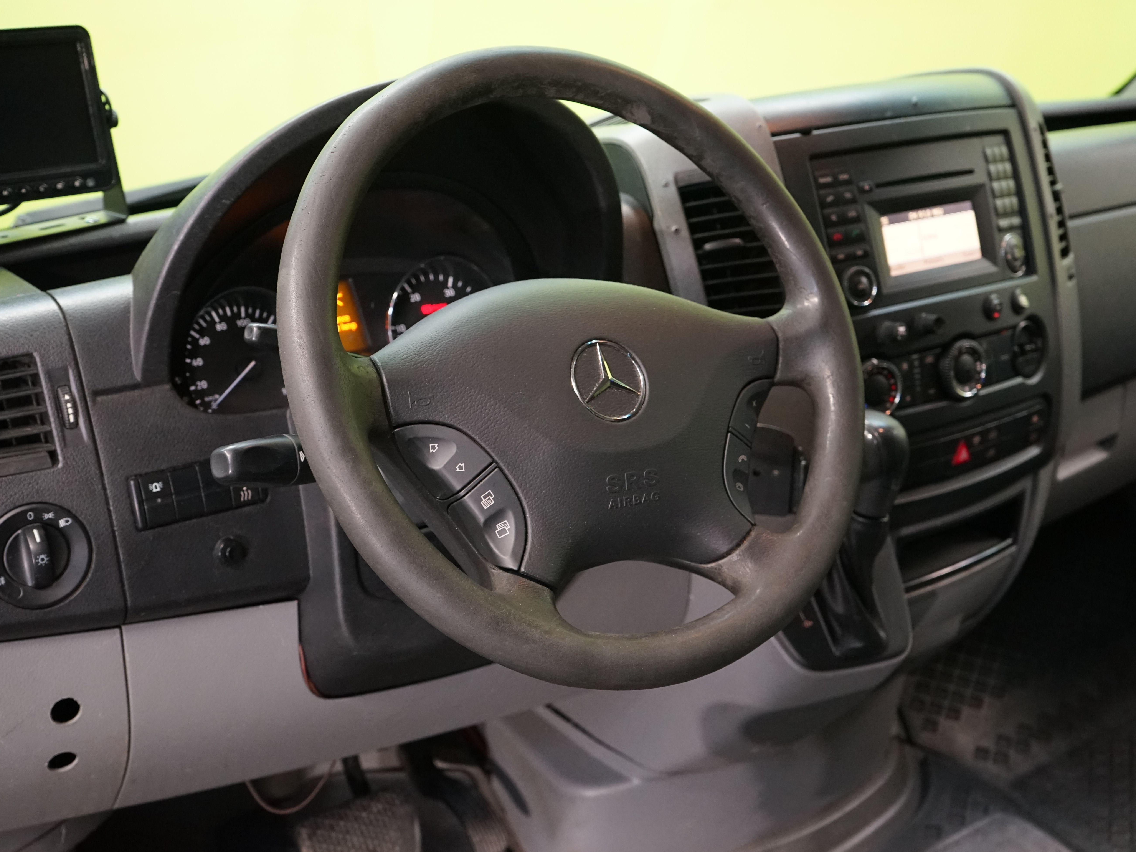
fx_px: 1411
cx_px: 548
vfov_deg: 33.6
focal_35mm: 43
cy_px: 434
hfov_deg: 43.8
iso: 3200
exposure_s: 1/50
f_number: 5.6
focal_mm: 39
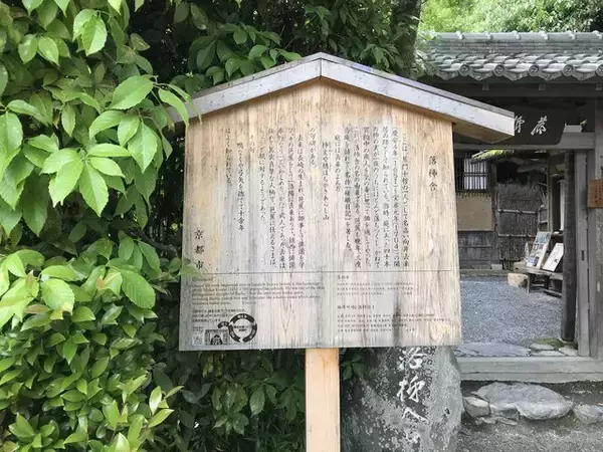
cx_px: 302
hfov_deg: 63.4
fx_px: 488
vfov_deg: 49.7
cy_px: 226
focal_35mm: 28
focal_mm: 3.99
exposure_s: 1/314
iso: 20
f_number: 1.8
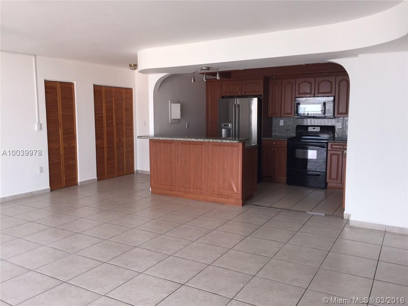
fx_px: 342
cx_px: 204
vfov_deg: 48.2
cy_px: 153
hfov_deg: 61.7
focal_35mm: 29
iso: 40
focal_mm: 4.15
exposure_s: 1/120
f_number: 2.2
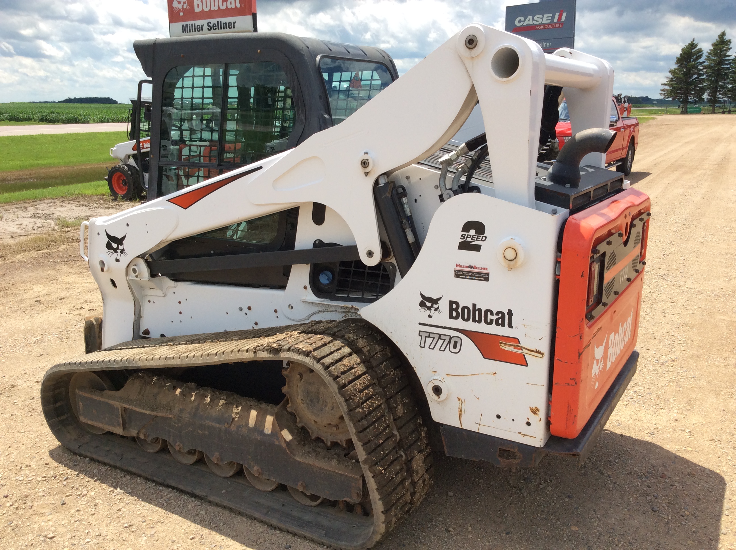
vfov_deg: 44.1
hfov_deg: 56.9
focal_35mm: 32
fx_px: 679
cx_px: 368
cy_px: 275
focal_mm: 3.3
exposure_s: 1/1300
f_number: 2.4
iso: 32
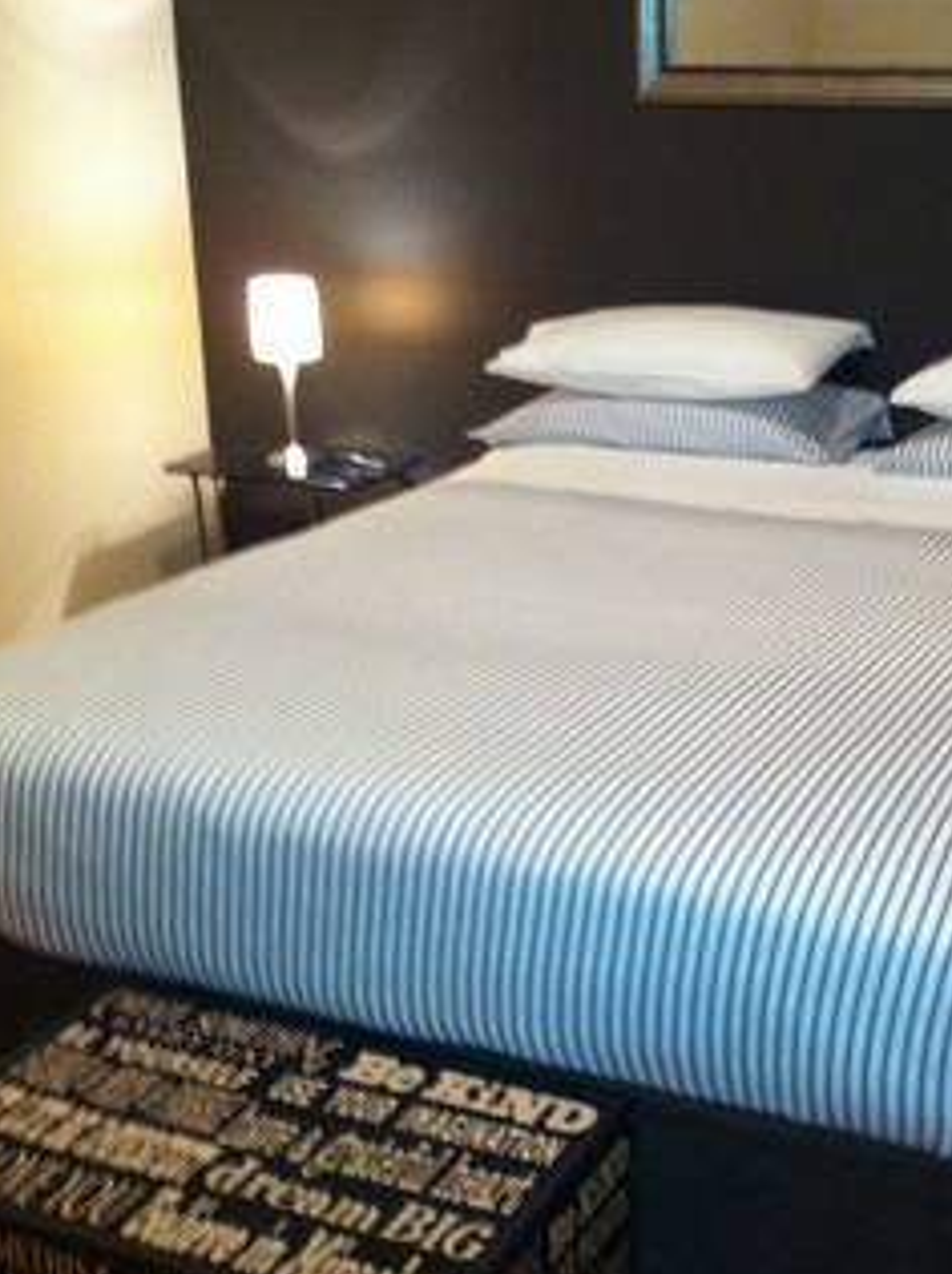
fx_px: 1949
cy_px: 627
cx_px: 674
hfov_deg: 27.2
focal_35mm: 53
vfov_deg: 36.2
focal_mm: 3.85
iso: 400
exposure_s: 1/15
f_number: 2.8
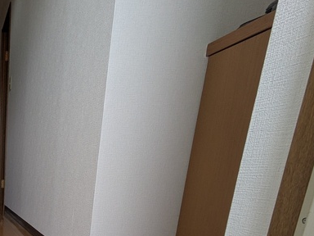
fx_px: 317
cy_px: 253
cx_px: -41
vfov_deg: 35.4
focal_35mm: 35
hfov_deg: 40.8
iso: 56
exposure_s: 1/40
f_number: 2.2
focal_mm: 1.83
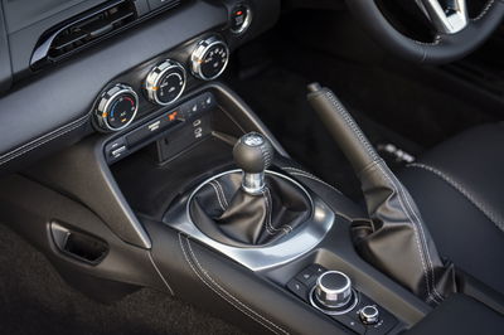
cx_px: 252
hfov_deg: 28.9
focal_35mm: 70
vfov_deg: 19.4
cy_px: 168
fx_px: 979
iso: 64
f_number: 5
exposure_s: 1/8
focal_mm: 70
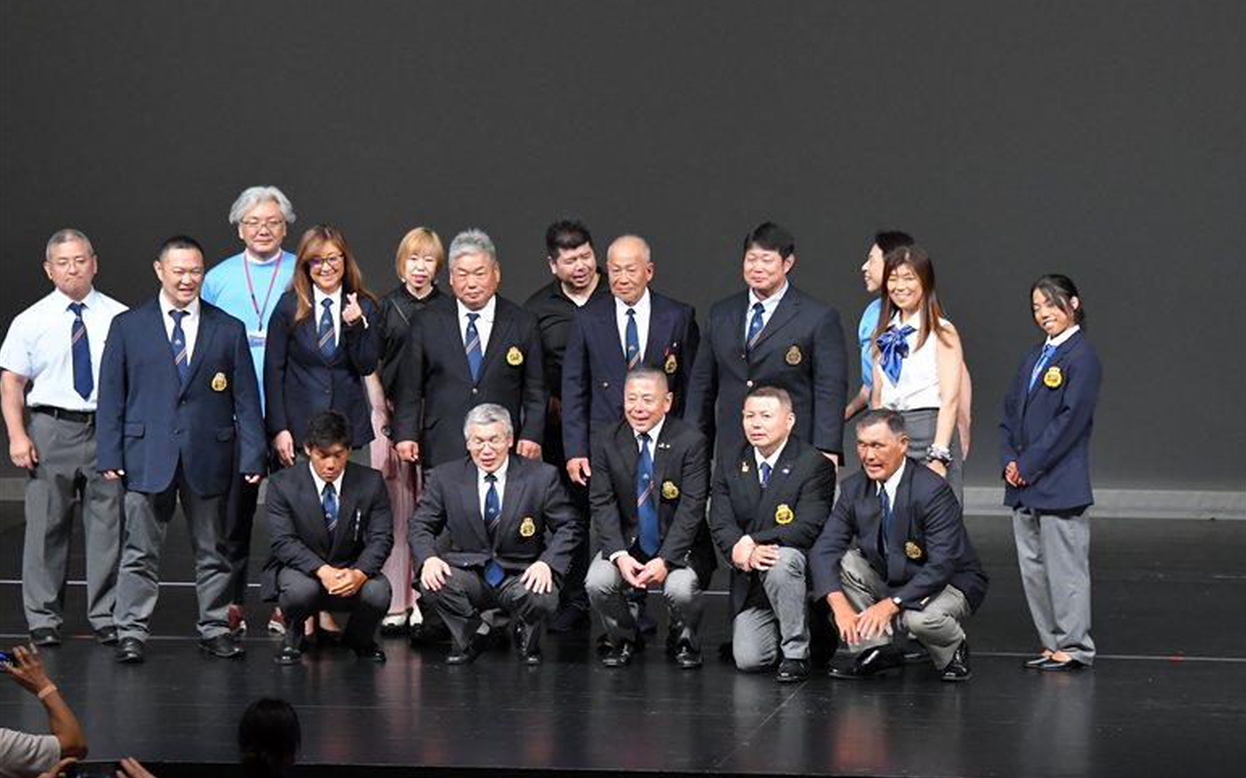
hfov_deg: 11.8
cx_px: 624
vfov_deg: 7.4
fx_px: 6043
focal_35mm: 178
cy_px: 394
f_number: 5.6
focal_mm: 116
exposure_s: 1/400
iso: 4000
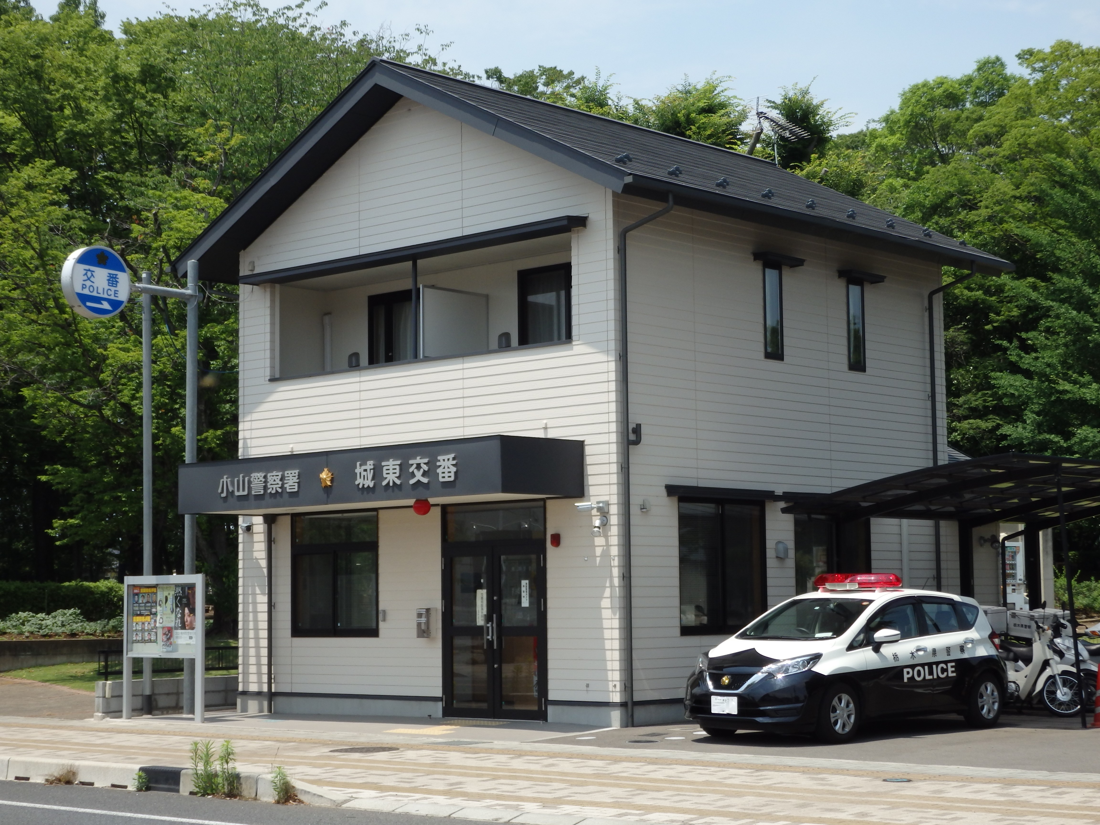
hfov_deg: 32.2
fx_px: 1907
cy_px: 412
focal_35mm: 60
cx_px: 550
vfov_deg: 24.4
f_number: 4.2
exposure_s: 1/800
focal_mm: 10.8
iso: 100
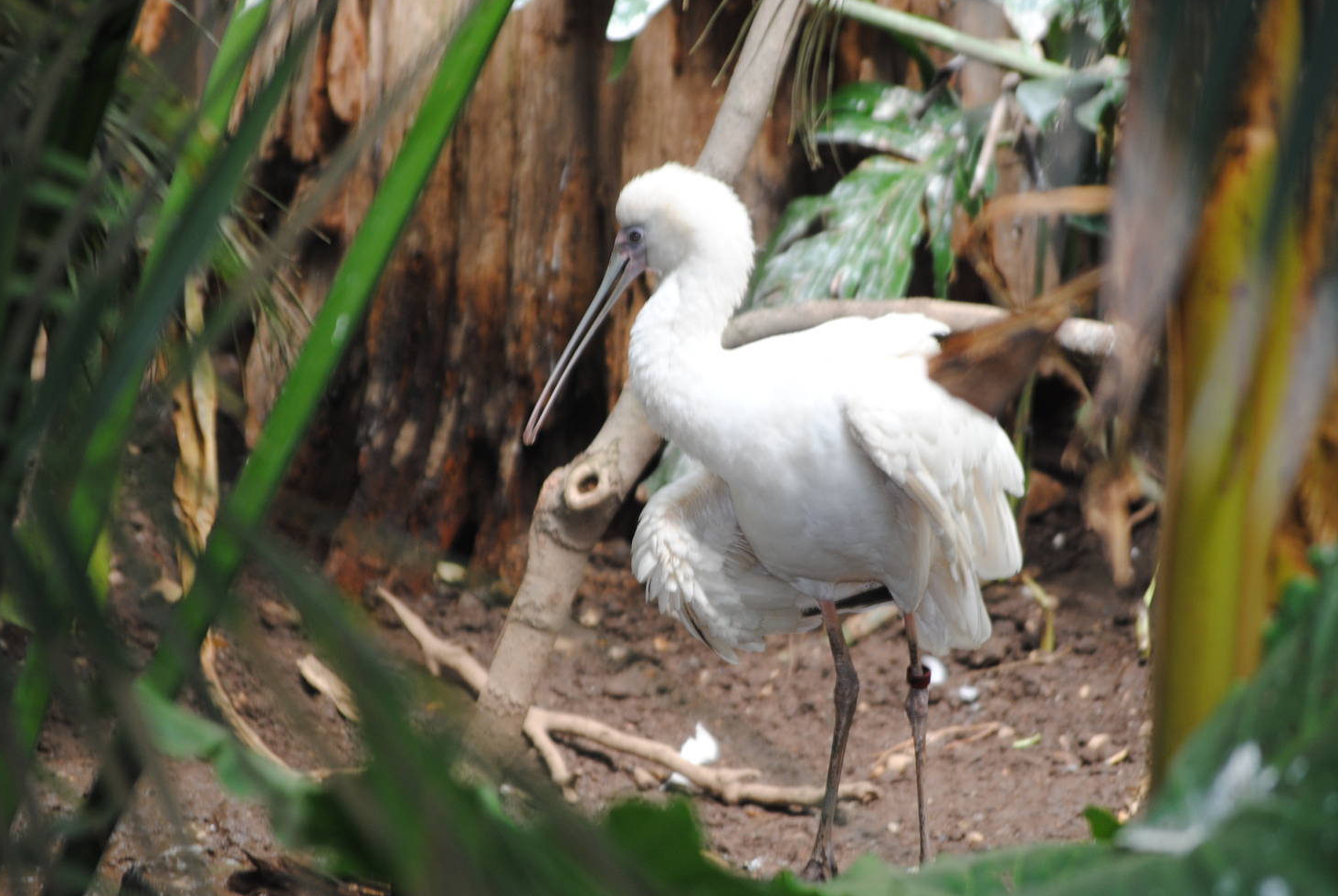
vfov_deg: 5.8
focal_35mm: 238
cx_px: 724
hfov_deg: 8.7
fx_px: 8840
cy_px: 465
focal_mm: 145
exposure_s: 1/60
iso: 200
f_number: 5
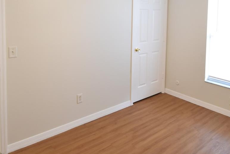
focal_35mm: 31
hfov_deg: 59.6
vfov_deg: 40.1
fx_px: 198
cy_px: 25
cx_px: 143
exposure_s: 1/60
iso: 1000
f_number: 3.5
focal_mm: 10
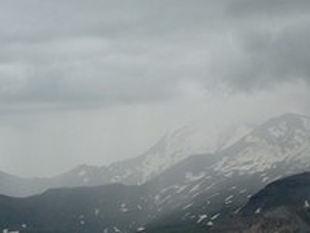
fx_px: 869
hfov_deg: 20.0
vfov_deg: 15.2
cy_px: 178
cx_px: 52
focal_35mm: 97
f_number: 3.8
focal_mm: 6.8
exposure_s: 1/400
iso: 100
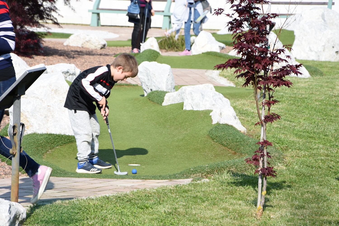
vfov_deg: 8.7
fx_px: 1483
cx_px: 170
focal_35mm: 158
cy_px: 113
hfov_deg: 13.0
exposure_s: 1/200
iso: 100
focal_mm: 105
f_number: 9
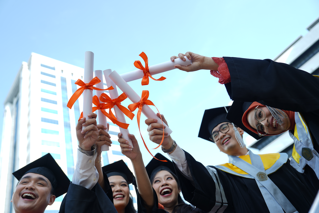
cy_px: 106
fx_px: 284
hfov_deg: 58.7
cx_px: 160
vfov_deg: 41.1
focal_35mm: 32
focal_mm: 32
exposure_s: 1/320
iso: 64
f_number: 2.8
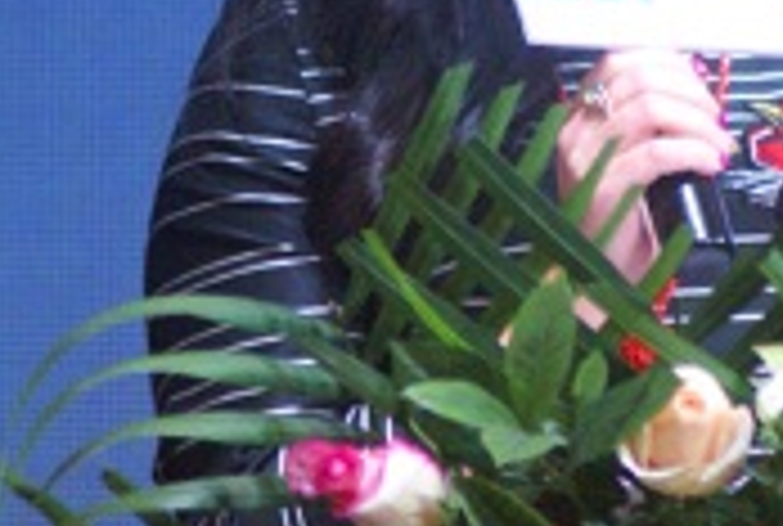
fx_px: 28130
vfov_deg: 1.1
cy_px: 13
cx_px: 522
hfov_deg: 1.6
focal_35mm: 1290
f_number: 5.6
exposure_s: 1/125
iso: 1600
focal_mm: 300
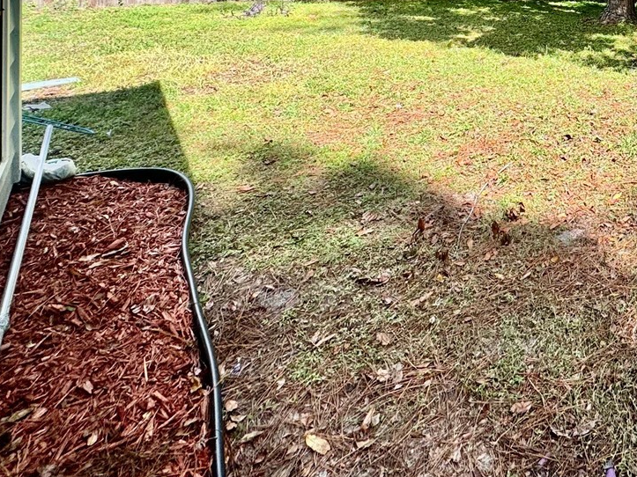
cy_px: -42
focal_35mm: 31
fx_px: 570
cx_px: 622
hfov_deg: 49.0
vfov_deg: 38.1
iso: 40
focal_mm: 2.22
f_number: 2.2
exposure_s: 1/397
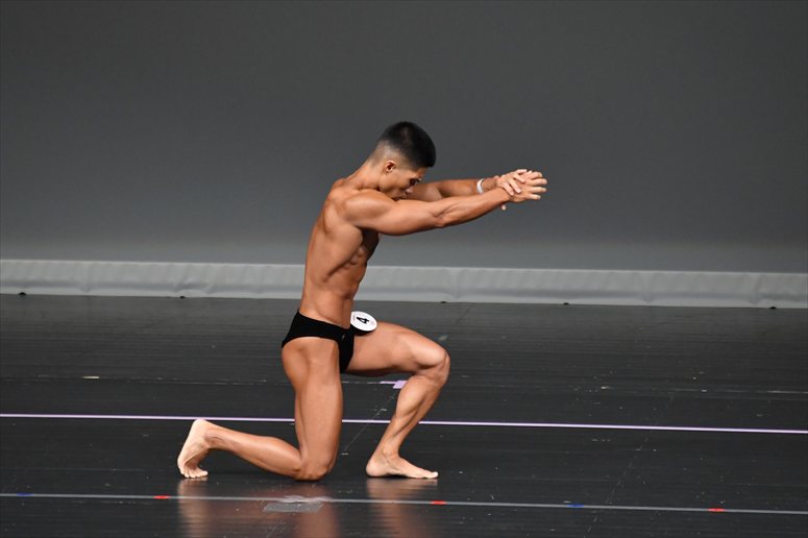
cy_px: 269
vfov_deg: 3.1
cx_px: 404
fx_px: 10095
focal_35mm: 450
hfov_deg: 4.6
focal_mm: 300
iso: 4000
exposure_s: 1/400
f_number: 5.6
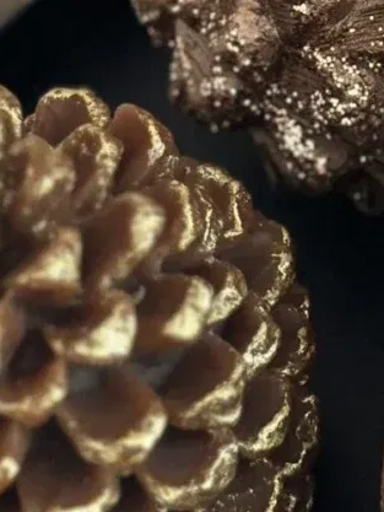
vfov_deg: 10.7
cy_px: 58
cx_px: 424
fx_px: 2720
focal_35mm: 184
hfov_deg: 8.0
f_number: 1.78
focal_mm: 6.86
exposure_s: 1/60
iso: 250
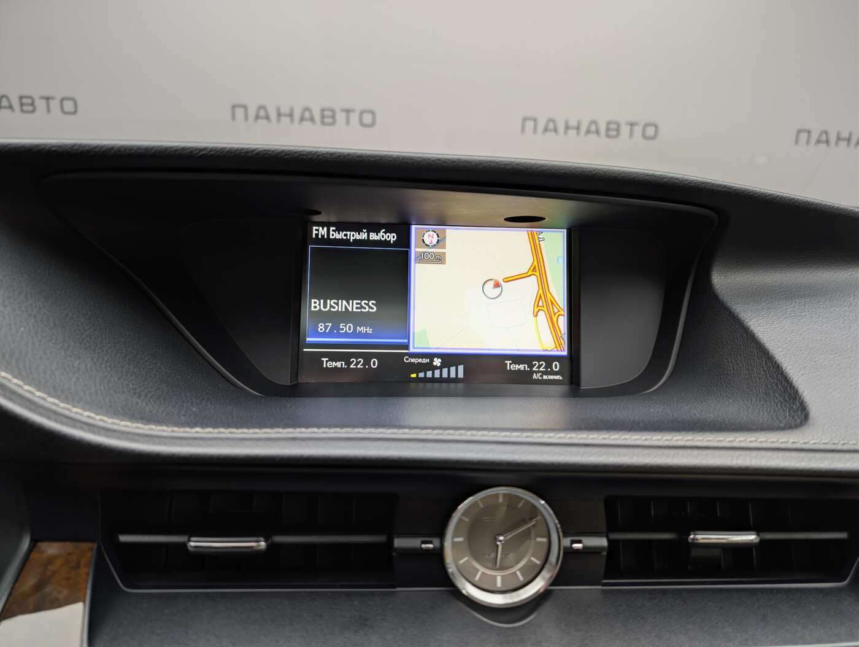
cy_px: 324
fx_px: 596
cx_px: 430
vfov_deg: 56.9
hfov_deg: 71.5
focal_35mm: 24
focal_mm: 6.9
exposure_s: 1/22.6
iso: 22
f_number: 1.68
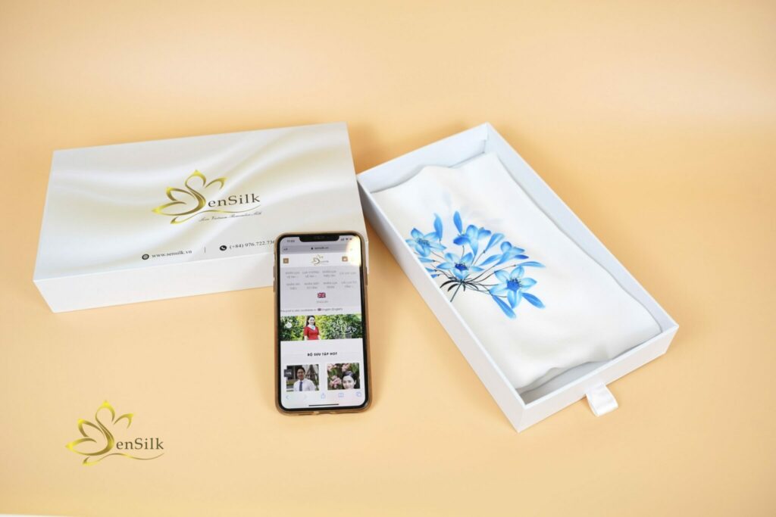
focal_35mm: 35
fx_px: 754
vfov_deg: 37.9
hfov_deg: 54.4
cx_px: 388
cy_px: 258
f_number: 3.5
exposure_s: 1/400
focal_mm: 35
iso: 400
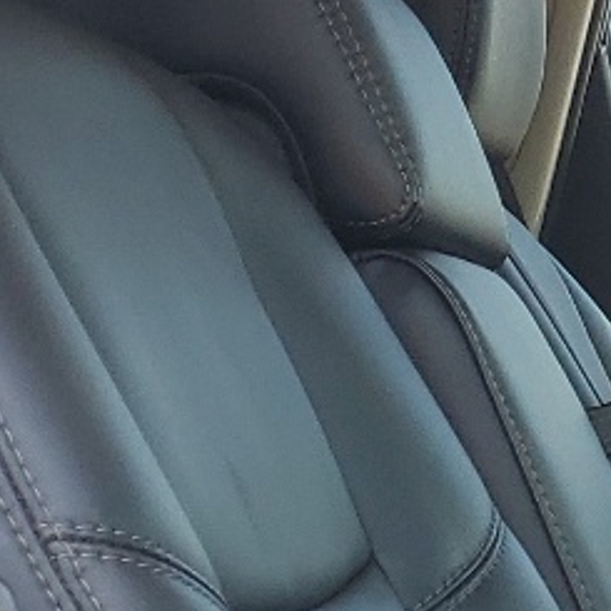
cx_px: 1349
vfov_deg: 11.4
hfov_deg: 10.4
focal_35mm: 150
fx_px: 2995
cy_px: 718
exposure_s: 1/345
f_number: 1.5
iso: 50
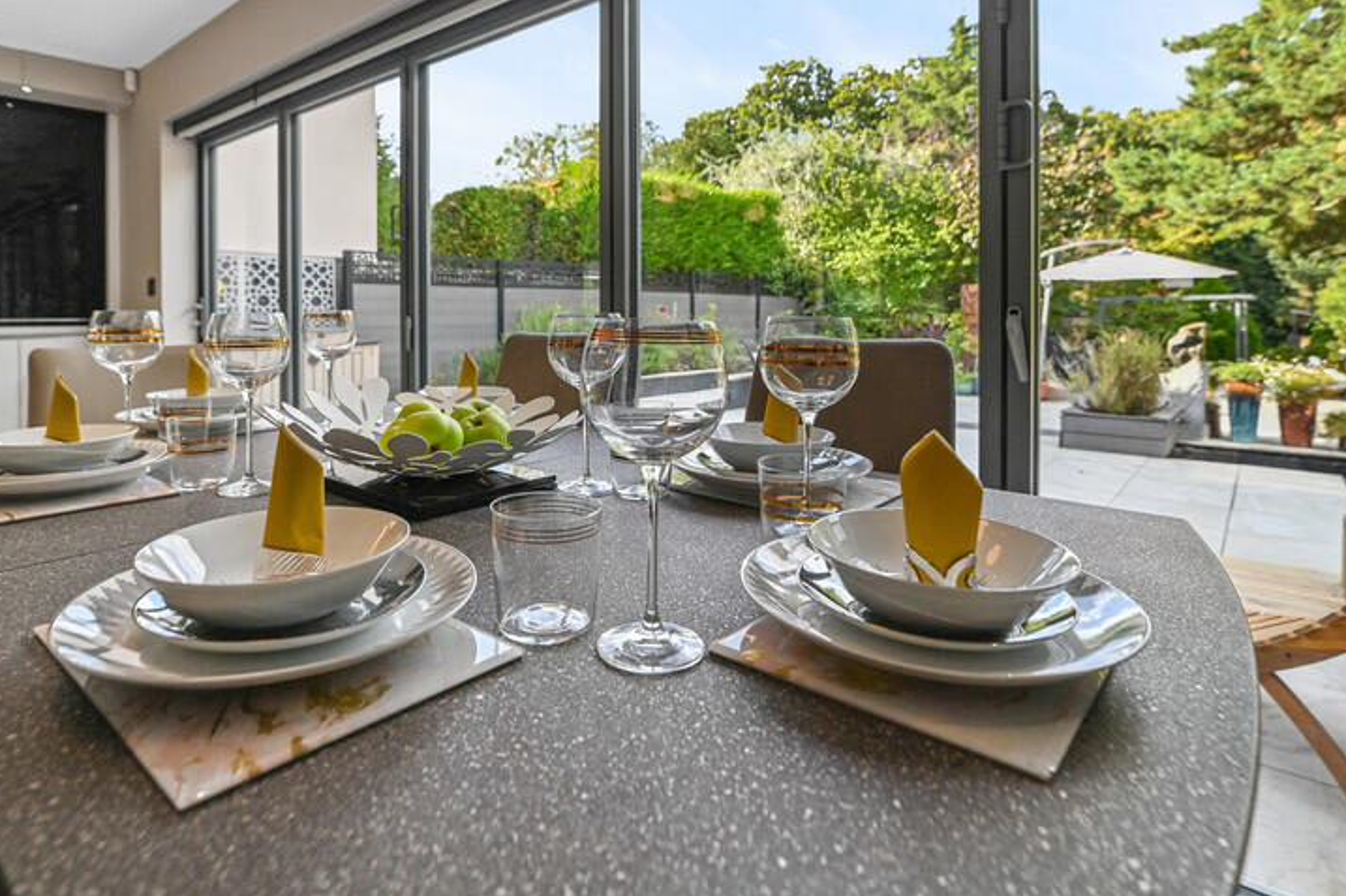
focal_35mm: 20
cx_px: 633
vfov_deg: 60.8
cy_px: 324
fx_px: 747
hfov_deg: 83.9
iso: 400
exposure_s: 1/640
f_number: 4
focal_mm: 14
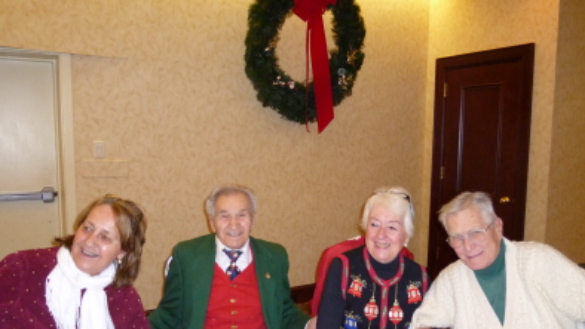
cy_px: 187
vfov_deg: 36.7
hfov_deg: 61.0
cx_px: 293
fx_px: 497
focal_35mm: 32
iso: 200
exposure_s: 1/60
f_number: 2.4
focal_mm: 5.1
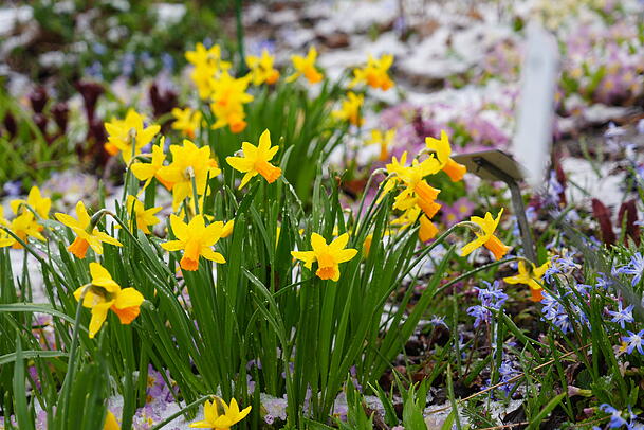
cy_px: 215
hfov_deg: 17.1
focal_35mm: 120
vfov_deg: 11.4
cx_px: 322
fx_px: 2146
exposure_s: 1/125
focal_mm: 120
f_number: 6.3
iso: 125
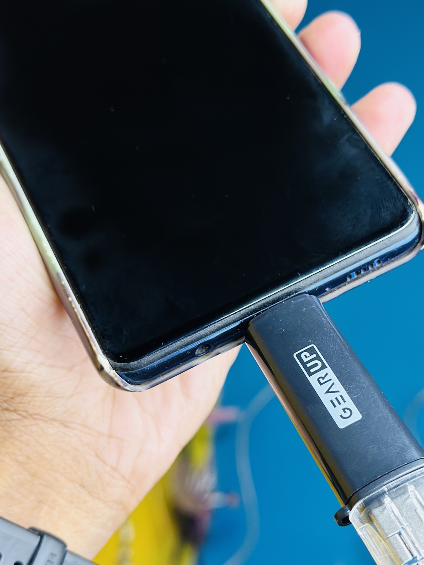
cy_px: 340
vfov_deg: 29.7
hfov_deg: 22.5
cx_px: 259
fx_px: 1061
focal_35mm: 65
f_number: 1.78
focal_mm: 6.86
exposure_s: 1/60
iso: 200
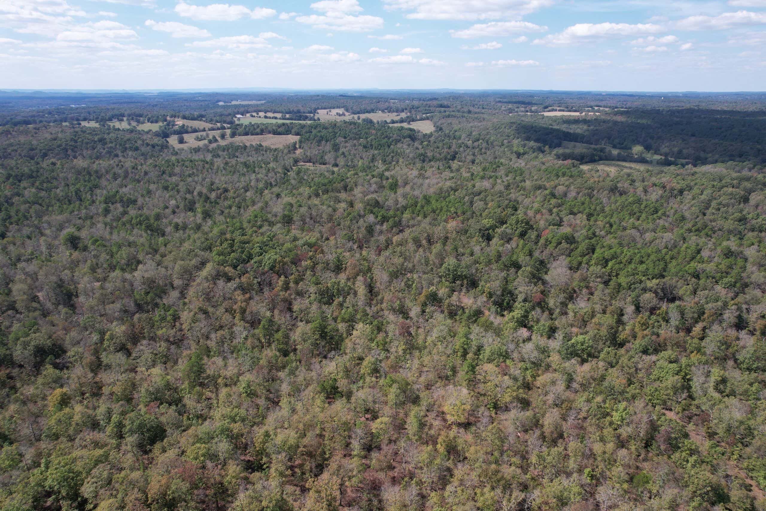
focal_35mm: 22
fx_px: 468
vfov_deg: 57.2
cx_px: 383
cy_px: 256
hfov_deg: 78.6
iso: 200
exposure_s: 1/2000
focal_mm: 8.38
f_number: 2.8
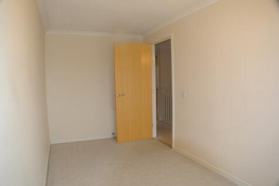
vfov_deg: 42.3
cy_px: 93
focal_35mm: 31
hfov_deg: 60.3
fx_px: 240
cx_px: 140
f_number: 3.8
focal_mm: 11.8
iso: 1100
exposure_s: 1/60
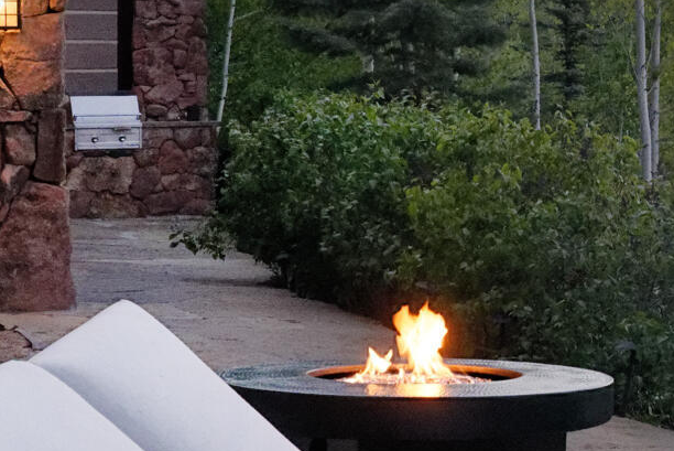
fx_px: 1836
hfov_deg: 19.5
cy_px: 87
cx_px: 823
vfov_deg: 13.9
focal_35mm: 98
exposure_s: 1/125
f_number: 6.3
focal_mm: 20
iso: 2000
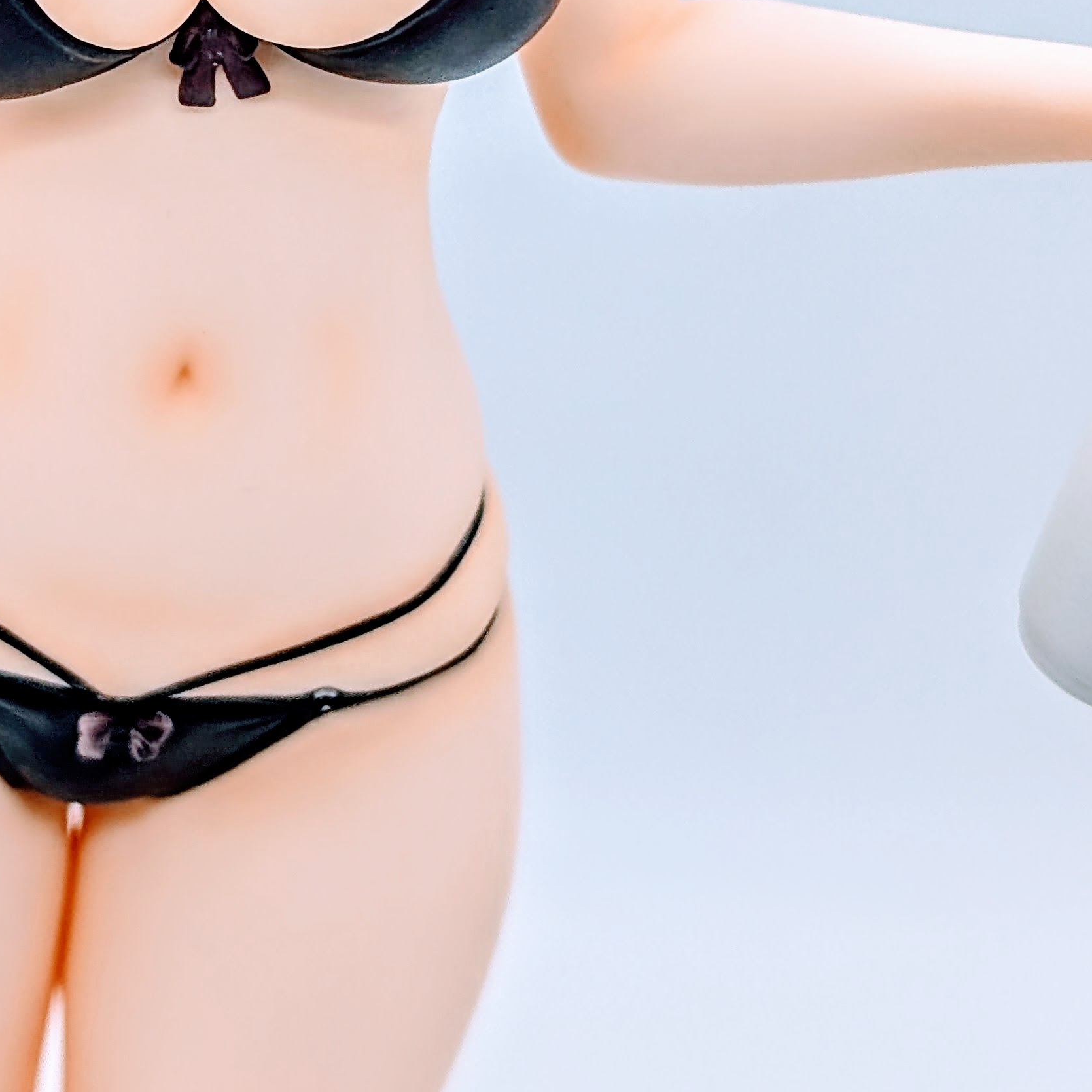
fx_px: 3783
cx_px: 224
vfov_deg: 15.9
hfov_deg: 16.3
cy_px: -159
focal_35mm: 106
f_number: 1.68
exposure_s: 1/82.9
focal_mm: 6.9
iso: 35
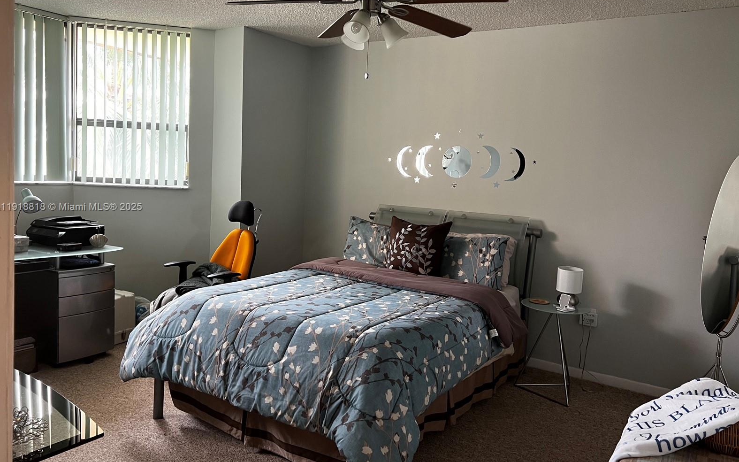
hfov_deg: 66.5
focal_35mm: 28
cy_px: 208
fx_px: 564
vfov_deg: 44.5
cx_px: 367
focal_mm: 5.7
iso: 160
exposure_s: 1/60
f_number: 1.5
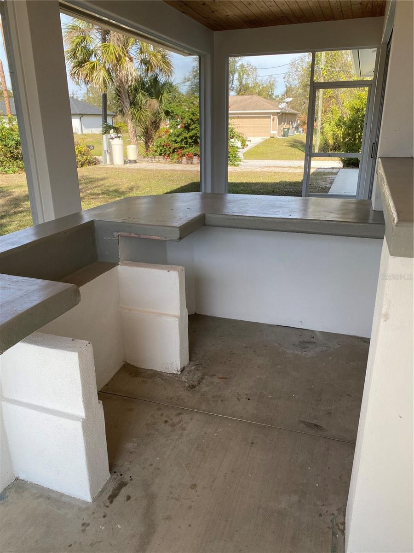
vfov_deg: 67.3
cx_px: 207
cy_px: 276
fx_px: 415
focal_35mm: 26
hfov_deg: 53.1
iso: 32
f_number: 1.8
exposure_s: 1/337
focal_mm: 4.25
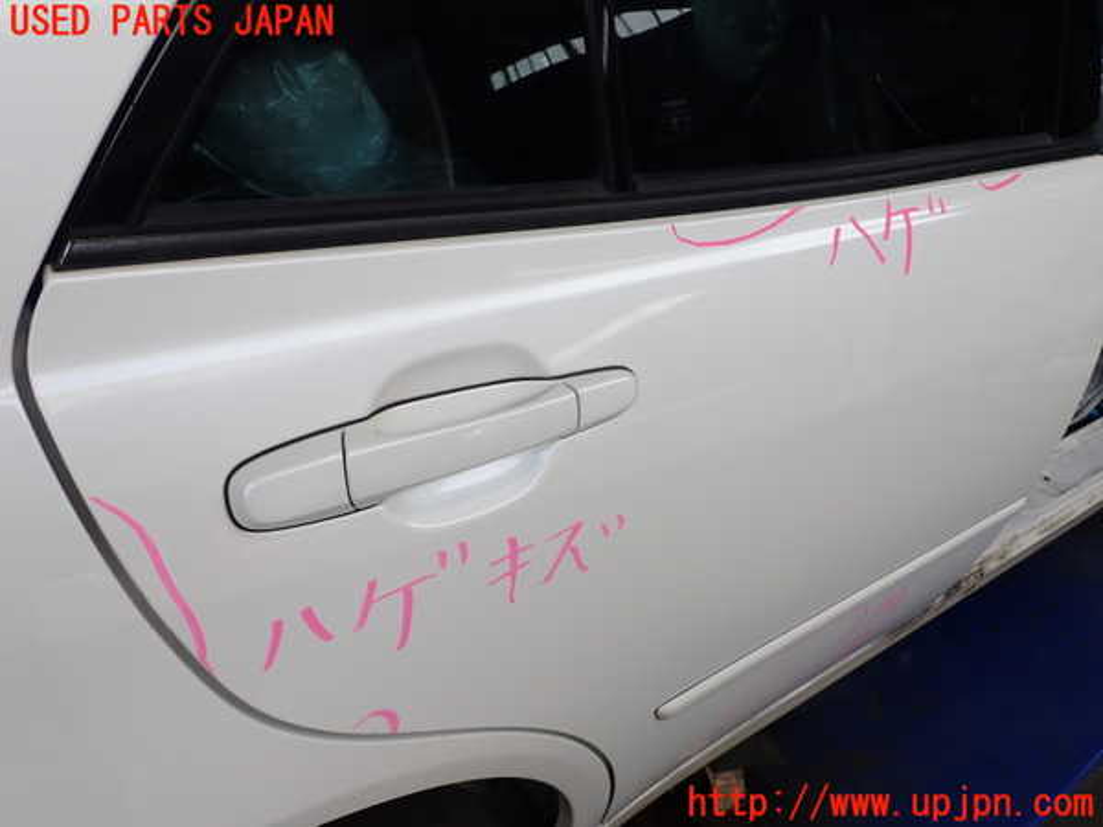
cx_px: 552
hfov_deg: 60.0
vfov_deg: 46.8
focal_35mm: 30
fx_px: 956
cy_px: 414
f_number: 3.2
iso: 100
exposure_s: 1/160
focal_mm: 5.4
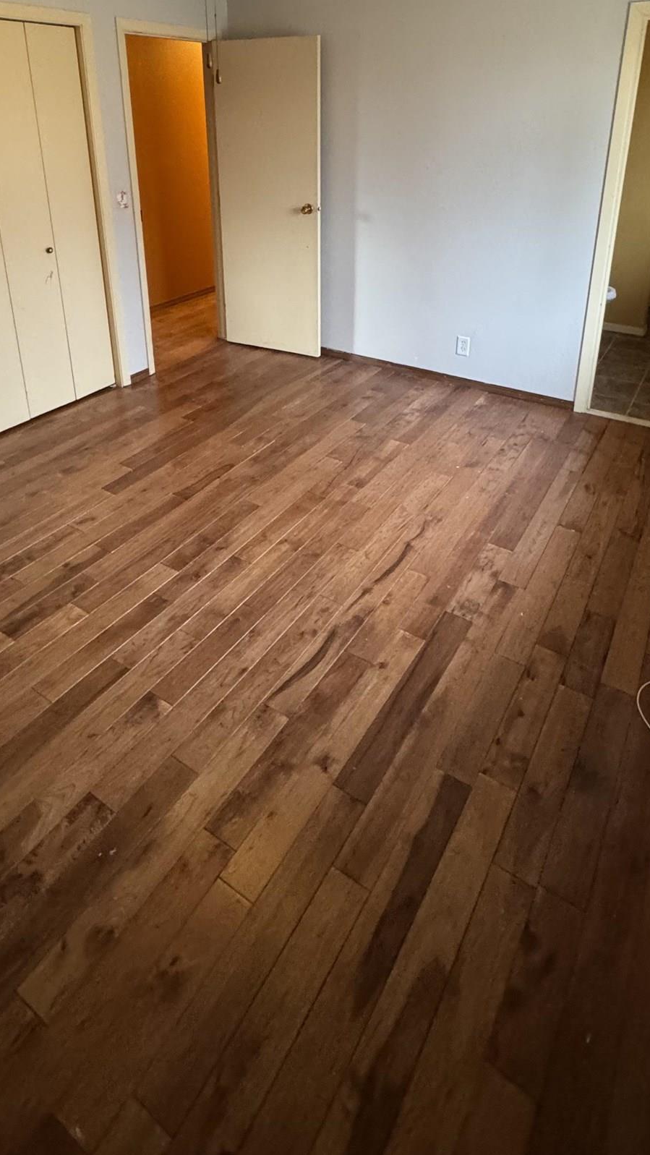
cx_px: 309
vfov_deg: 77.6
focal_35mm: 22
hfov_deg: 51.5
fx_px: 674
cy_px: 353
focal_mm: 2.22
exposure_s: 1/60
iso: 800
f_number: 2.2
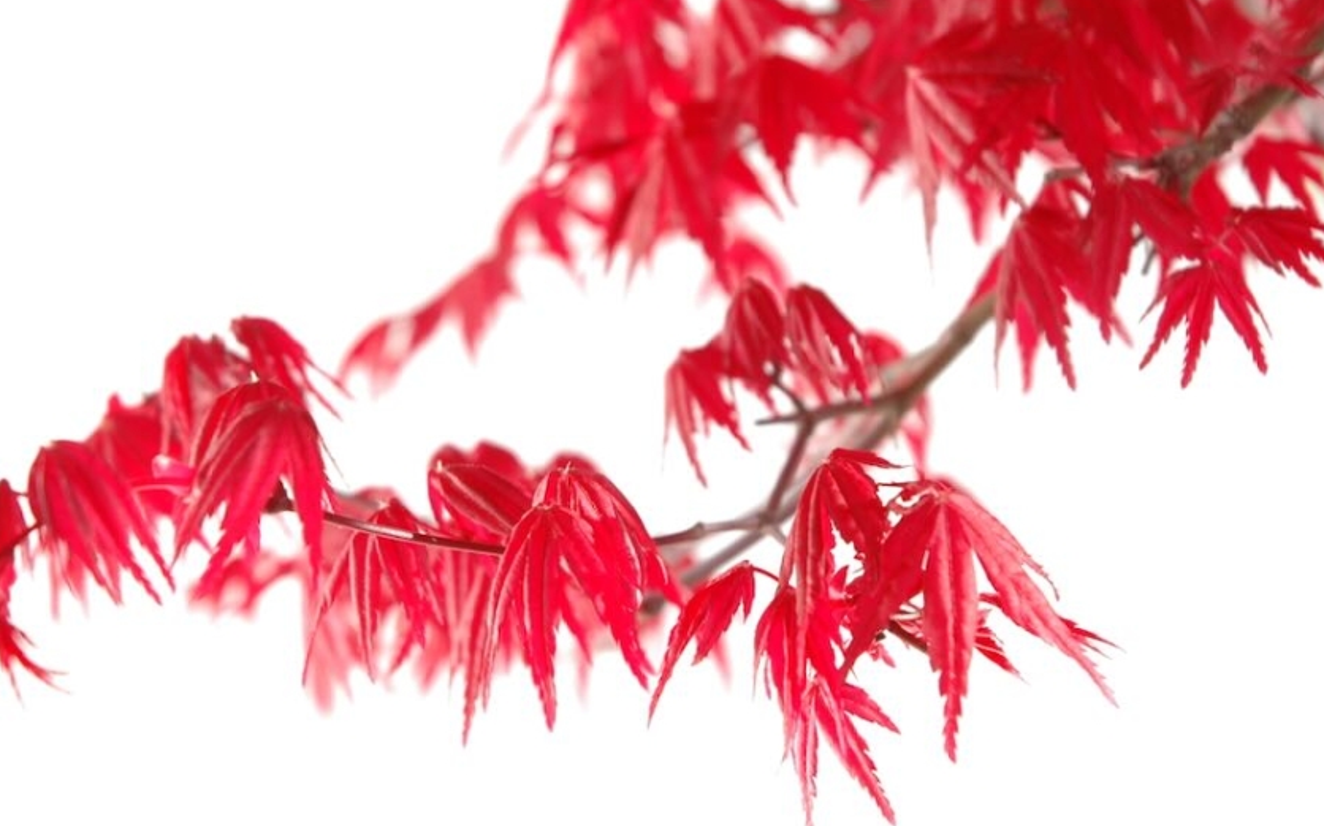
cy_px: 308
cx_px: 521
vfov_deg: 9.6
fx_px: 4906
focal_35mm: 136
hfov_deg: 15.4
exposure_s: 1/60
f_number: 5
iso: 200
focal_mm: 62
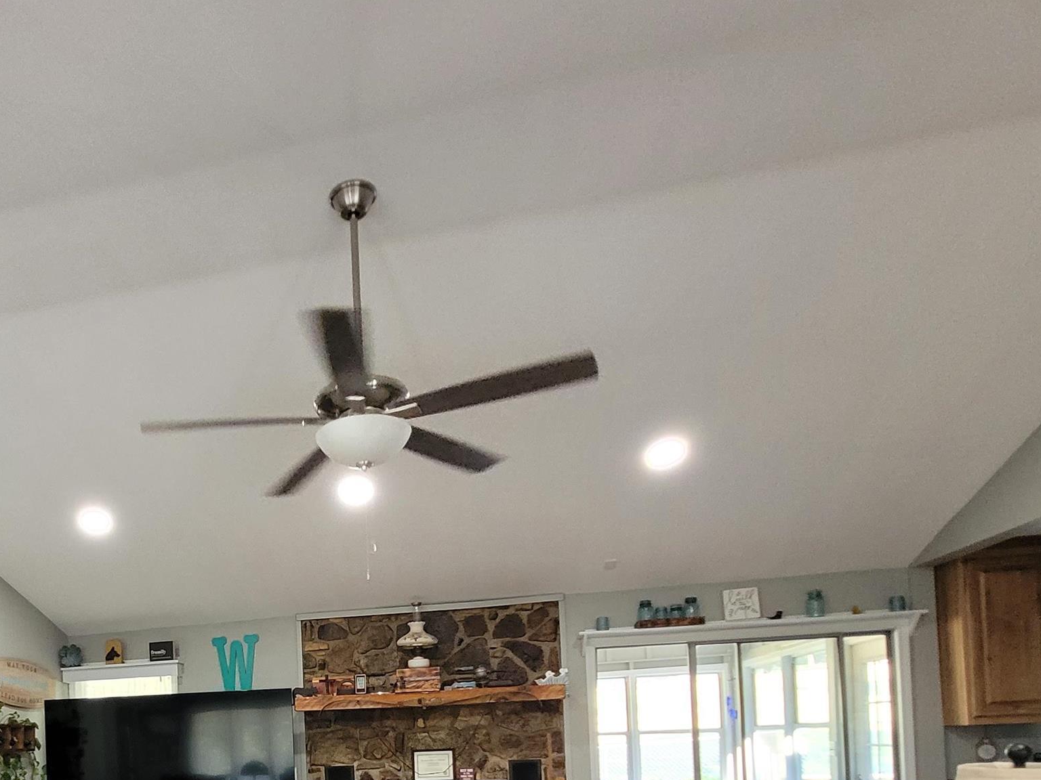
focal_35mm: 26
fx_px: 782
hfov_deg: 63.9
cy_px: 735
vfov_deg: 46.6
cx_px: 279
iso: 400
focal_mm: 1.74
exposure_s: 1/60
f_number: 2.2
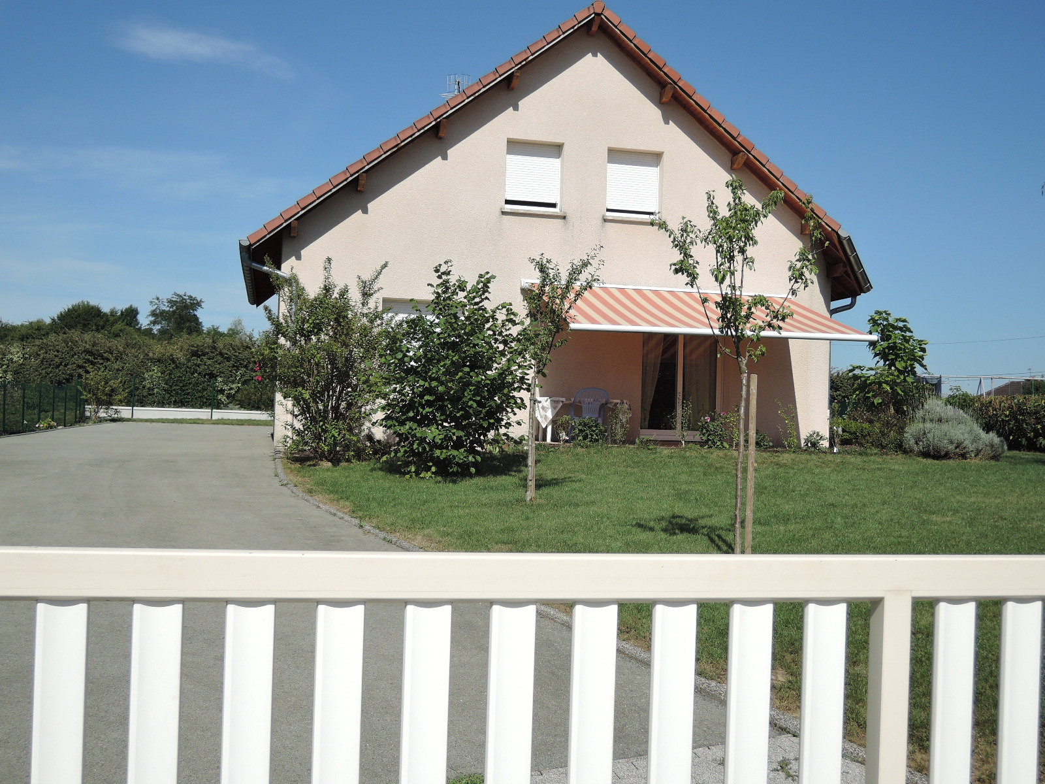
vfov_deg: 36.0
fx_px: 1208
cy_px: 392
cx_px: 522
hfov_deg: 46.8
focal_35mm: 40
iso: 80
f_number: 3.2
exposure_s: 1/200
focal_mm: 8.6
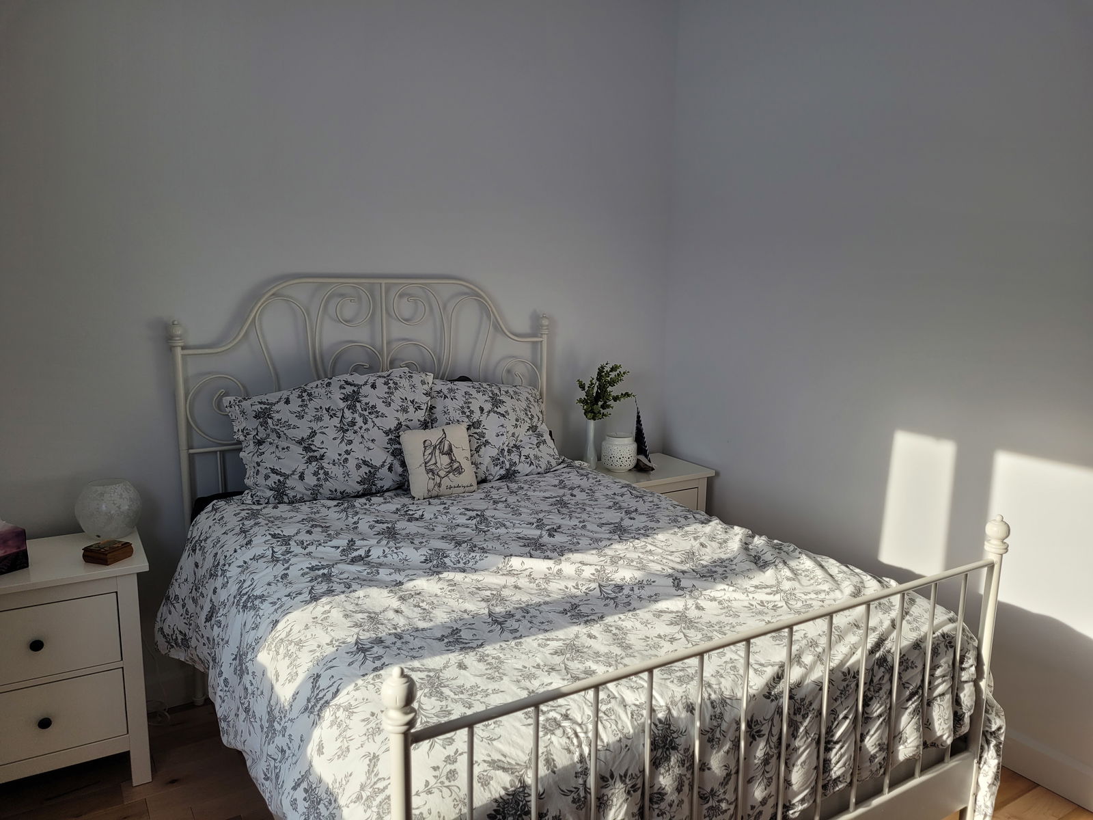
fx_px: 821
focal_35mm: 26
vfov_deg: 53.1
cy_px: 410
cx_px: 546
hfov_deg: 67.3
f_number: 1.8
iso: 40
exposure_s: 1/697
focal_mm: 5.4
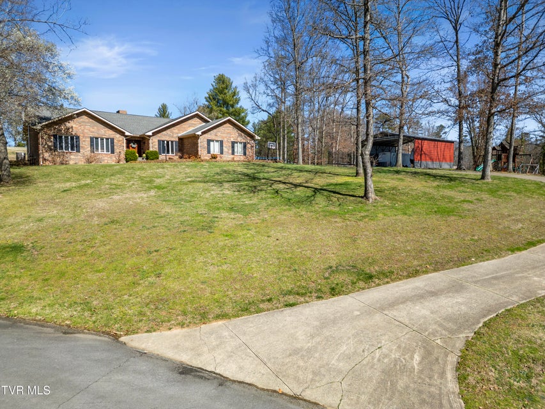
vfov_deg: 56.8
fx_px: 378
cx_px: 272
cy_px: 204
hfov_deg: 71.6
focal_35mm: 24
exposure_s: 1/1600
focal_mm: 6.72
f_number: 1.7
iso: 100
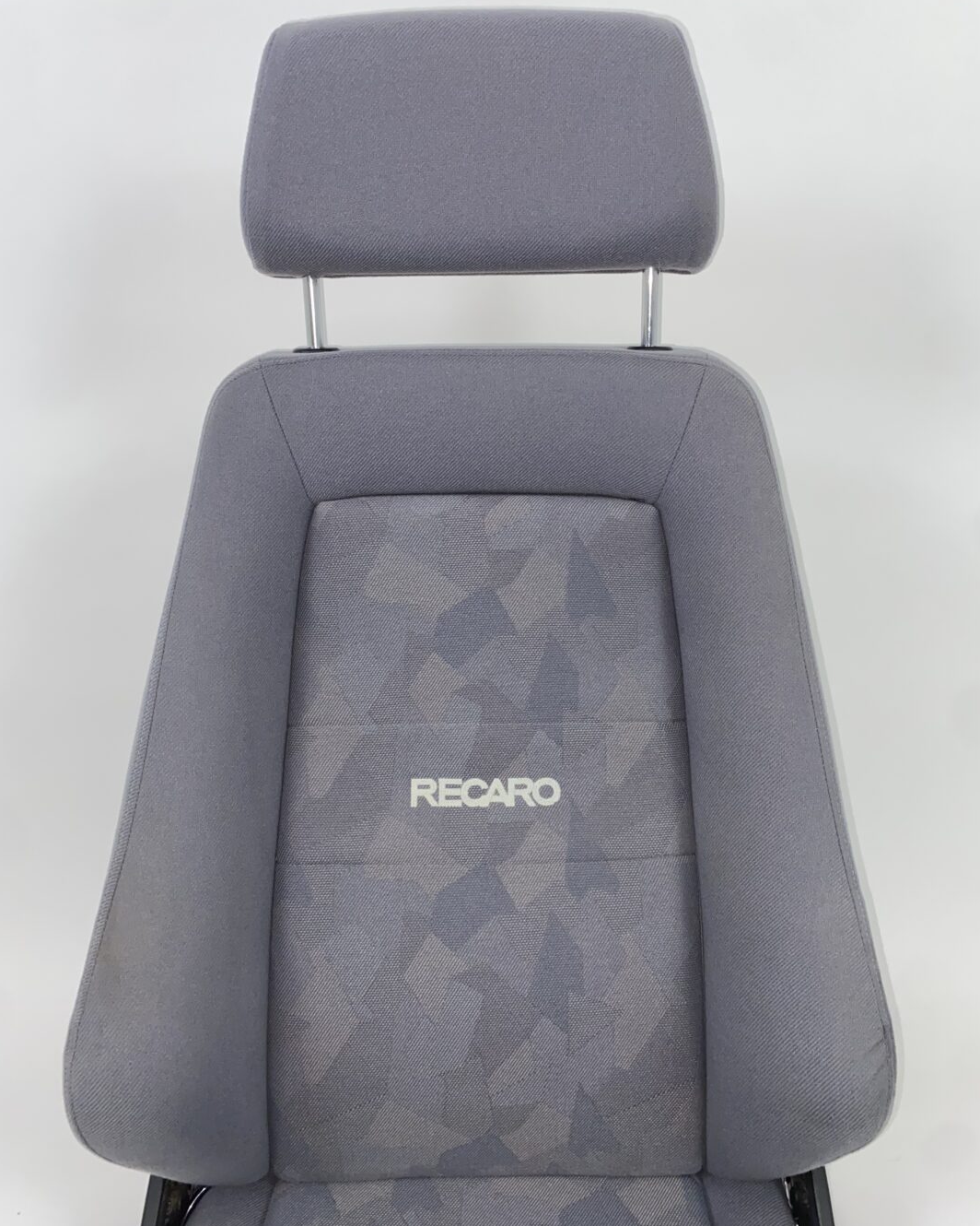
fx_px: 1015
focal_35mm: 28
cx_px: 502
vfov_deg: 62.2
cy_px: 594
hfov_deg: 51.5
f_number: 1.8
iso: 100
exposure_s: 1/100
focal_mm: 4.25
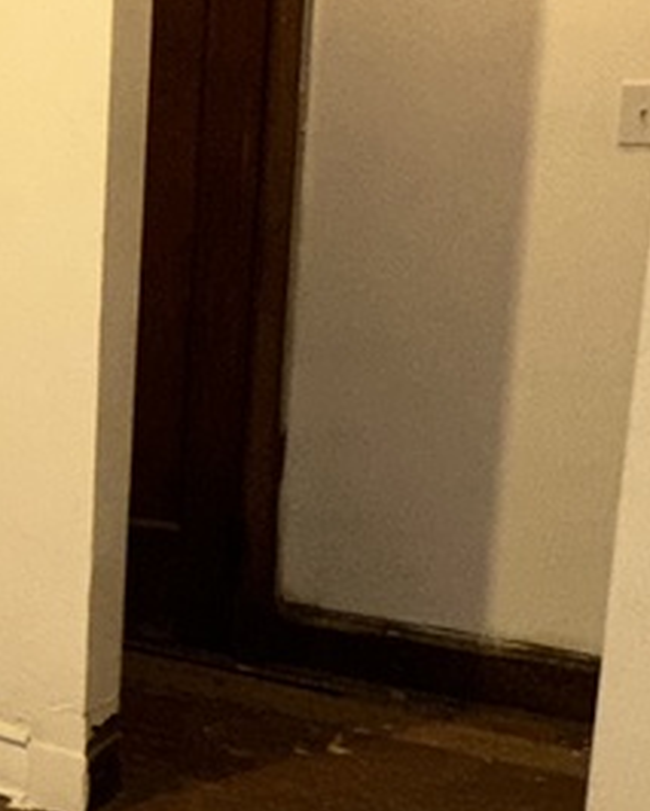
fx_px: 1778
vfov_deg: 25.7
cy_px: 436
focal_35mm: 74
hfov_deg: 16.9
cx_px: -540
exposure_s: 1/60
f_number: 2.2
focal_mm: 2.22
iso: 100
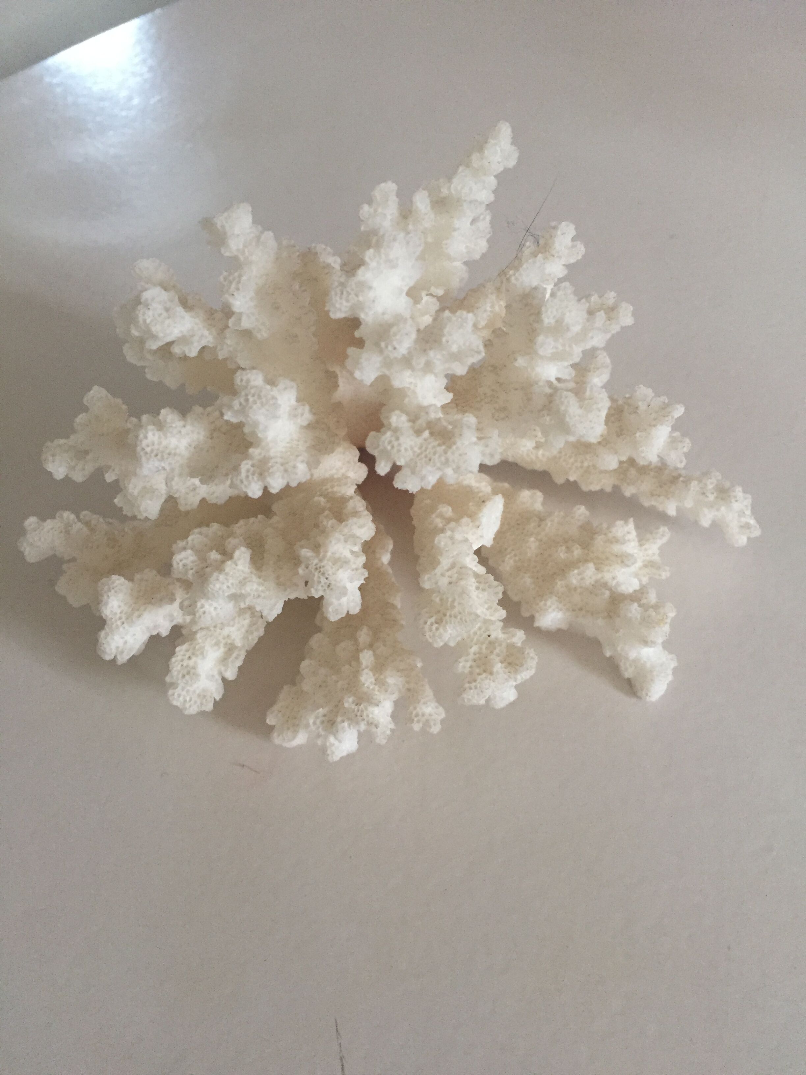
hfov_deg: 48.2
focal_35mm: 29
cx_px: 403
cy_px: 538
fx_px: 900
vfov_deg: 61.7
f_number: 2.2
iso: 200
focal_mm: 4.15
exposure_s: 1/33
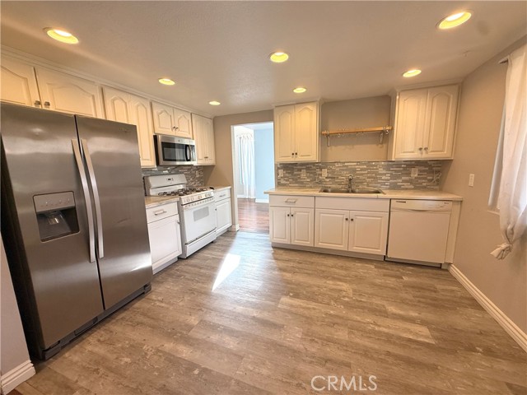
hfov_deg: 102.1
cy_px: 198
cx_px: 264
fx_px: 213
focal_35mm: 14
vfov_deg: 85.7
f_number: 2.2
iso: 100
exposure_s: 1/120
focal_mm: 2.22
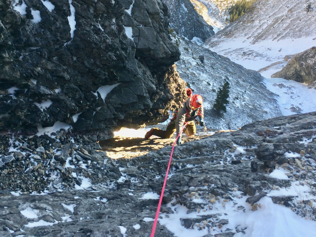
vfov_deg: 48.2
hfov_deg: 61.7
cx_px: 158
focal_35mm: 29
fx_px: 265
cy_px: 118
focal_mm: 4.15
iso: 32
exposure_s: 1/321
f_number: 2.2
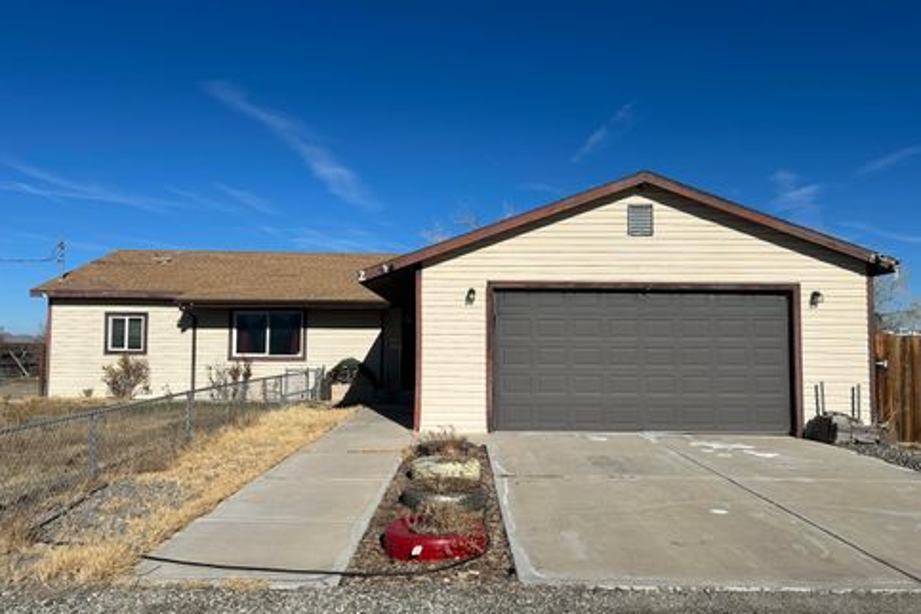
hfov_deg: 65.5
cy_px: 310
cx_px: 473
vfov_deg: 46.4
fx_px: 716
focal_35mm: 28
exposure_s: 1/9434
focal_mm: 5.7
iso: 50
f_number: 1.5
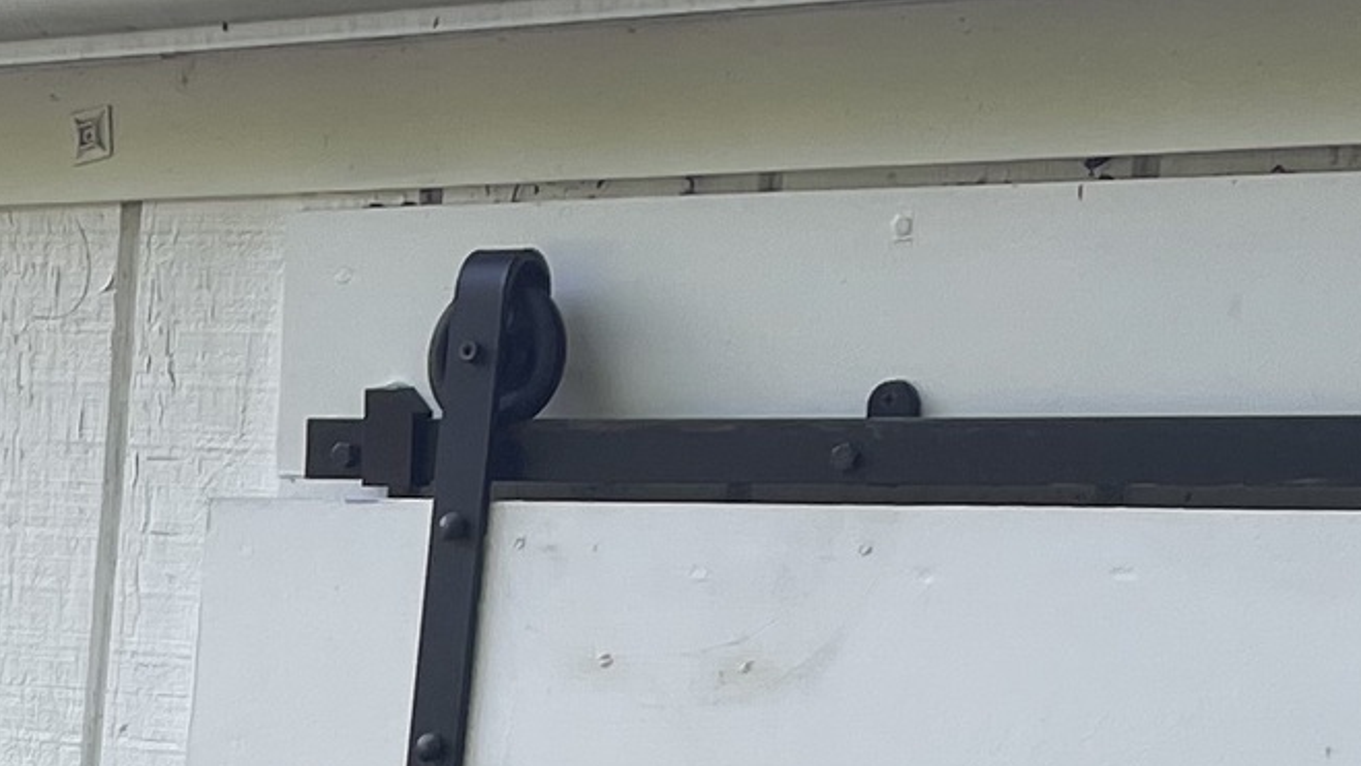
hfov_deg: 15.3
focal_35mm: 132
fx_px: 4765
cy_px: 1734
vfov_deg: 8.5
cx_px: -508
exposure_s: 1/291
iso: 32
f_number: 1.6
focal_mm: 4.2
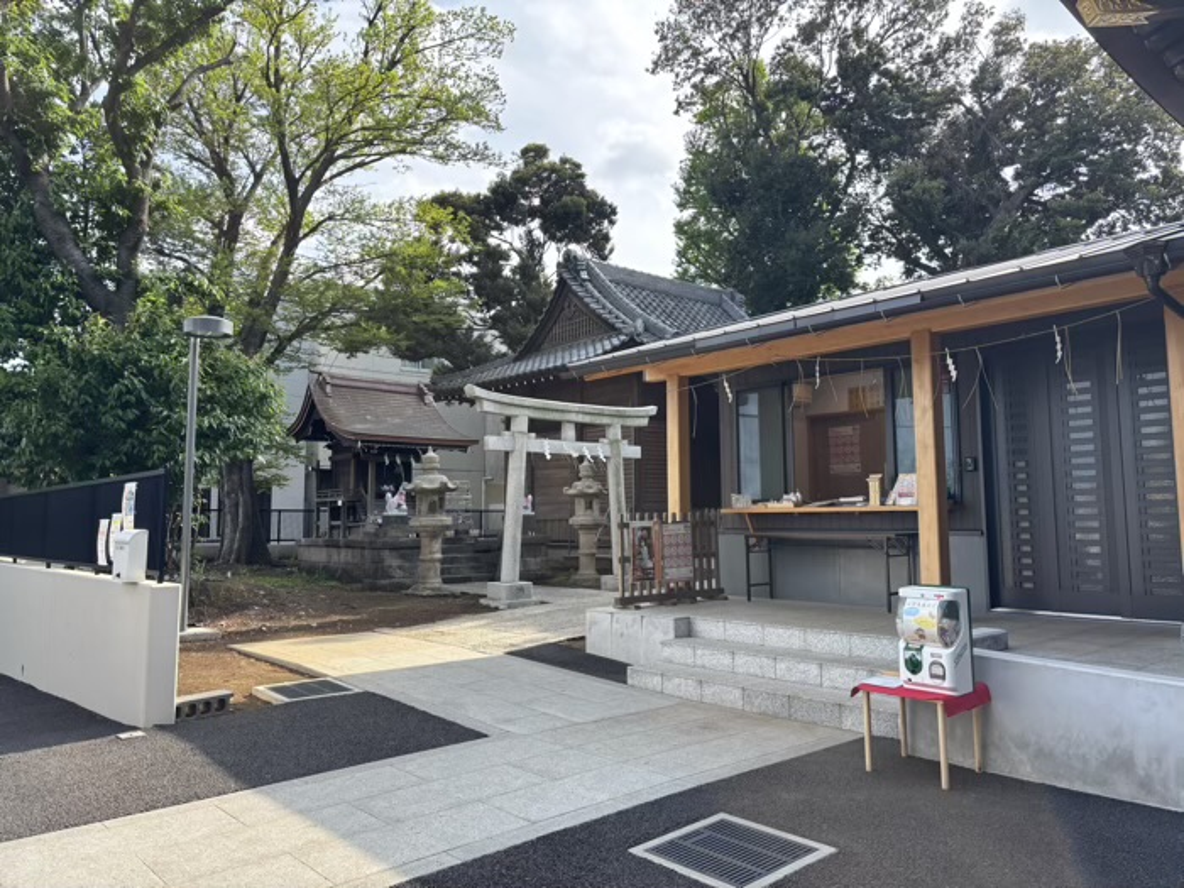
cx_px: 592
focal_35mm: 26
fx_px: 889
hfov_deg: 67.3
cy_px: 444
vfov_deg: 53.1
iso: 50
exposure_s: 1/943
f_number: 1.6
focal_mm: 5.96
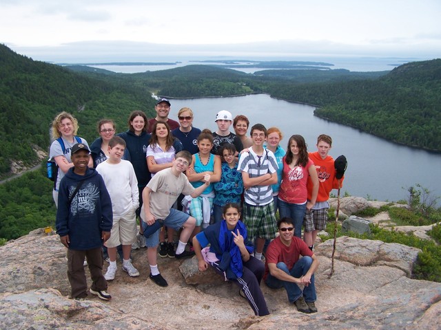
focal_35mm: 38
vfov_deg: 37.7
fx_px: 484
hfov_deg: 49.0
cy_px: 165
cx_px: 220
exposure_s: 1/800
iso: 80
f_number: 2.8
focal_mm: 6.3
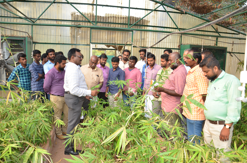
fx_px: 185
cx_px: 124
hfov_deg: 67.5
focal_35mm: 27
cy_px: 82
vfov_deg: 47.7
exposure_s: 1/200
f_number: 4
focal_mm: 18
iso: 400
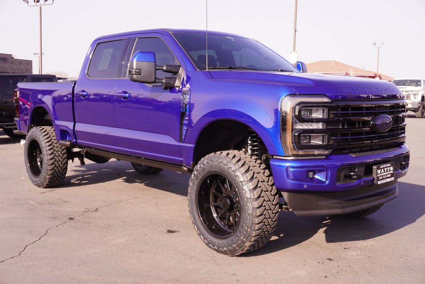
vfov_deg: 33.1
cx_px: 212
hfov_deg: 47.9
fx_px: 478
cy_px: 142
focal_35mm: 40
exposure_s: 1/100
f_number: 8
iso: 100
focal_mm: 27
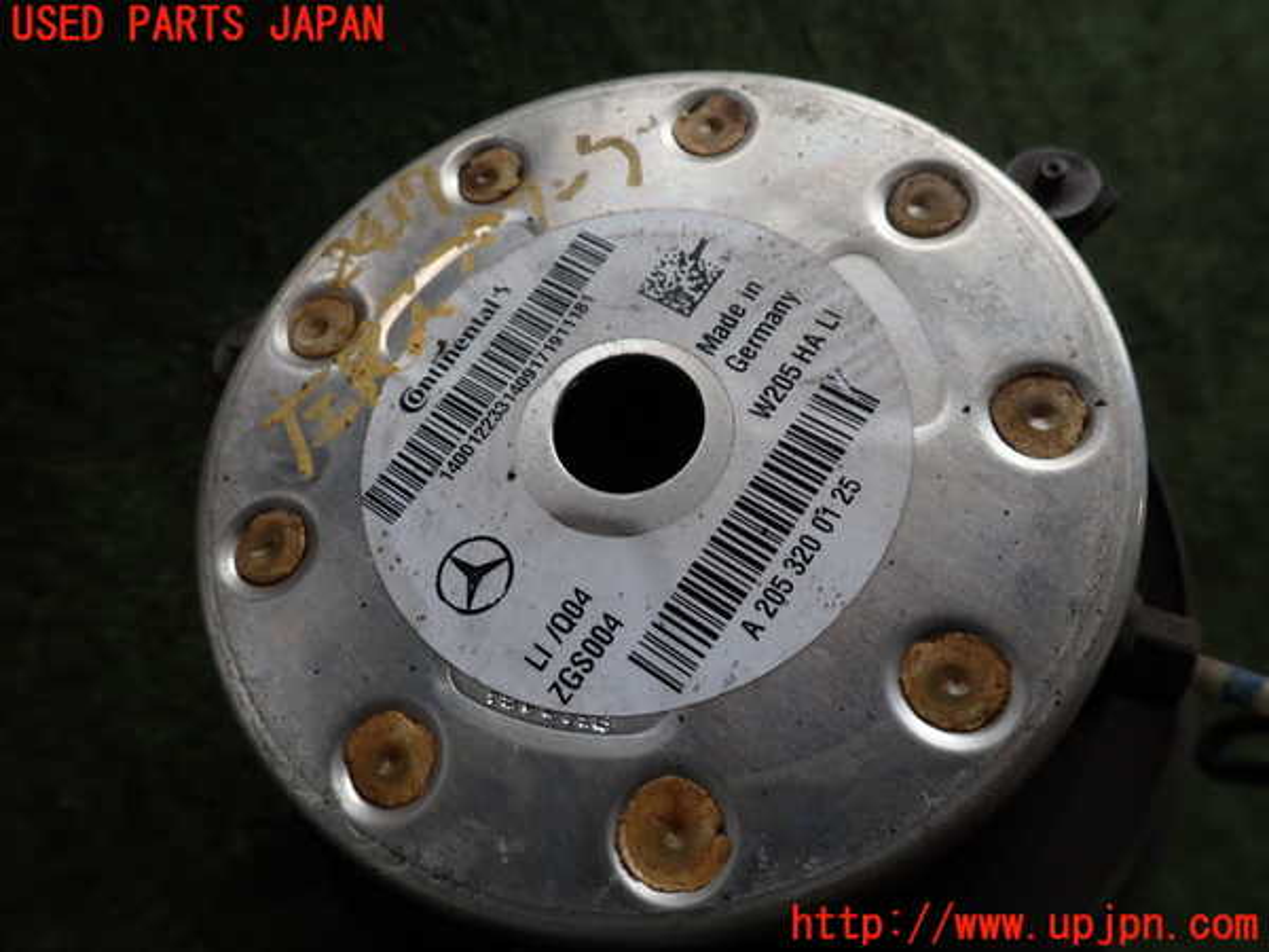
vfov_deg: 54.9
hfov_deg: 69.4
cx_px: 634
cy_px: 476
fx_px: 916
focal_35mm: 25
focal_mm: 4.5
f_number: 2.8
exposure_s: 1/160
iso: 100
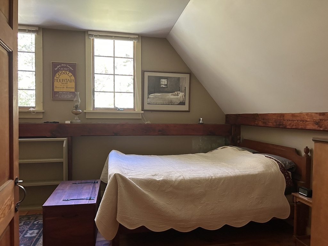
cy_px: 123
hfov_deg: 67.3
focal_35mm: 26
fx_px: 246
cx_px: 164
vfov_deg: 53.1
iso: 500
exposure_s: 1/60
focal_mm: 5.7
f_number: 1.5
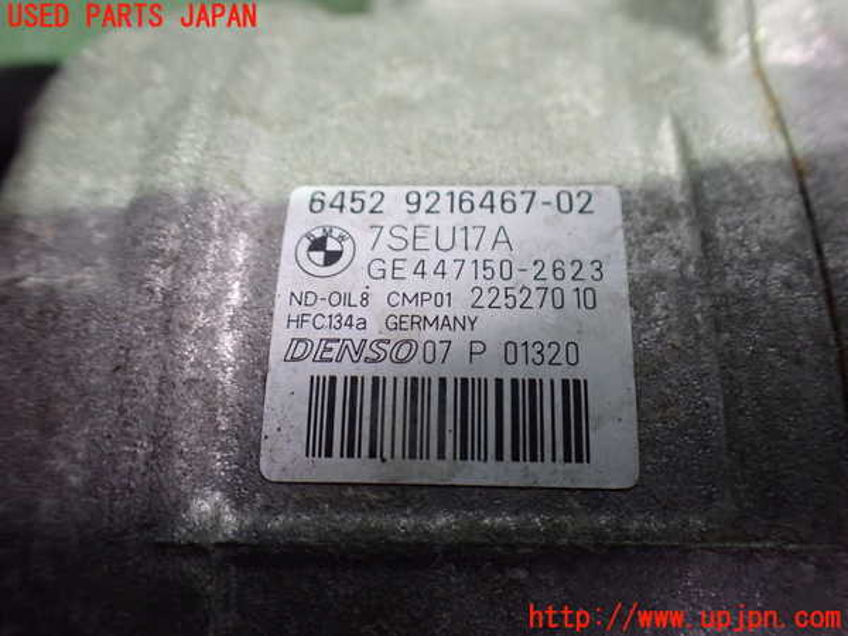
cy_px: 318
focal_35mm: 30
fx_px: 735
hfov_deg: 60.0
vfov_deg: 46.8
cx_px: 424
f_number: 2.3
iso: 800
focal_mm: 5.4
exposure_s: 1/40
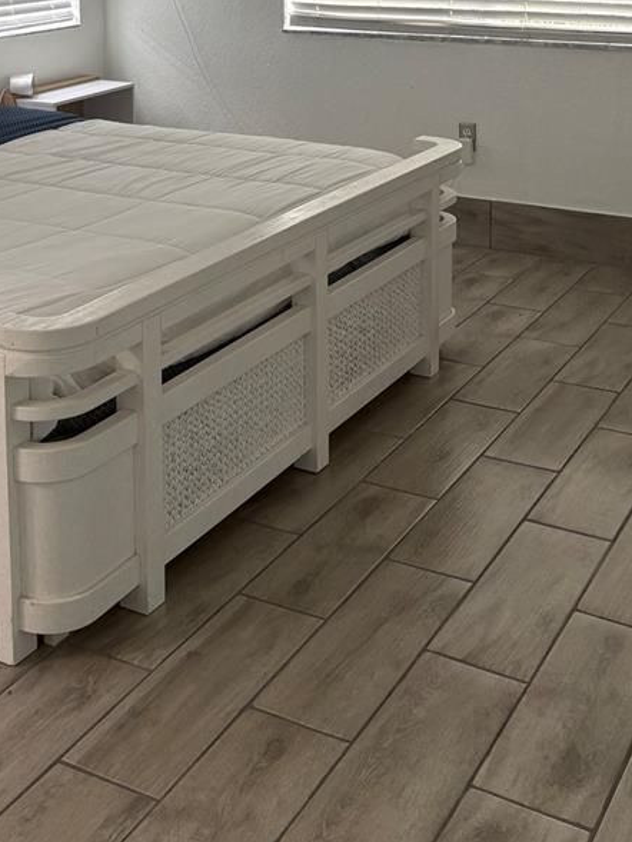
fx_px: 1290
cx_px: 202
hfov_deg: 27.3
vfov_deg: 33.6
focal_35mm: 53
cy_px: 31
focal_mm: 5.96
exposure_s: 1/60
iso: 100
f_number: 1.6
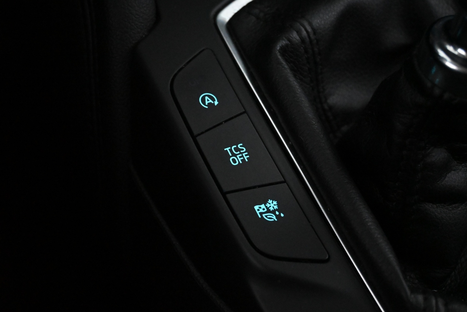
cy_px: 156
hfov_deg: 36.9
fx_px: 700
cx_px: 234
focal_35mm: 54
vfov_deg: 25.1
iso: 9000
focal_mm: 36
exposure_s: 1/60
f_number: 5.3
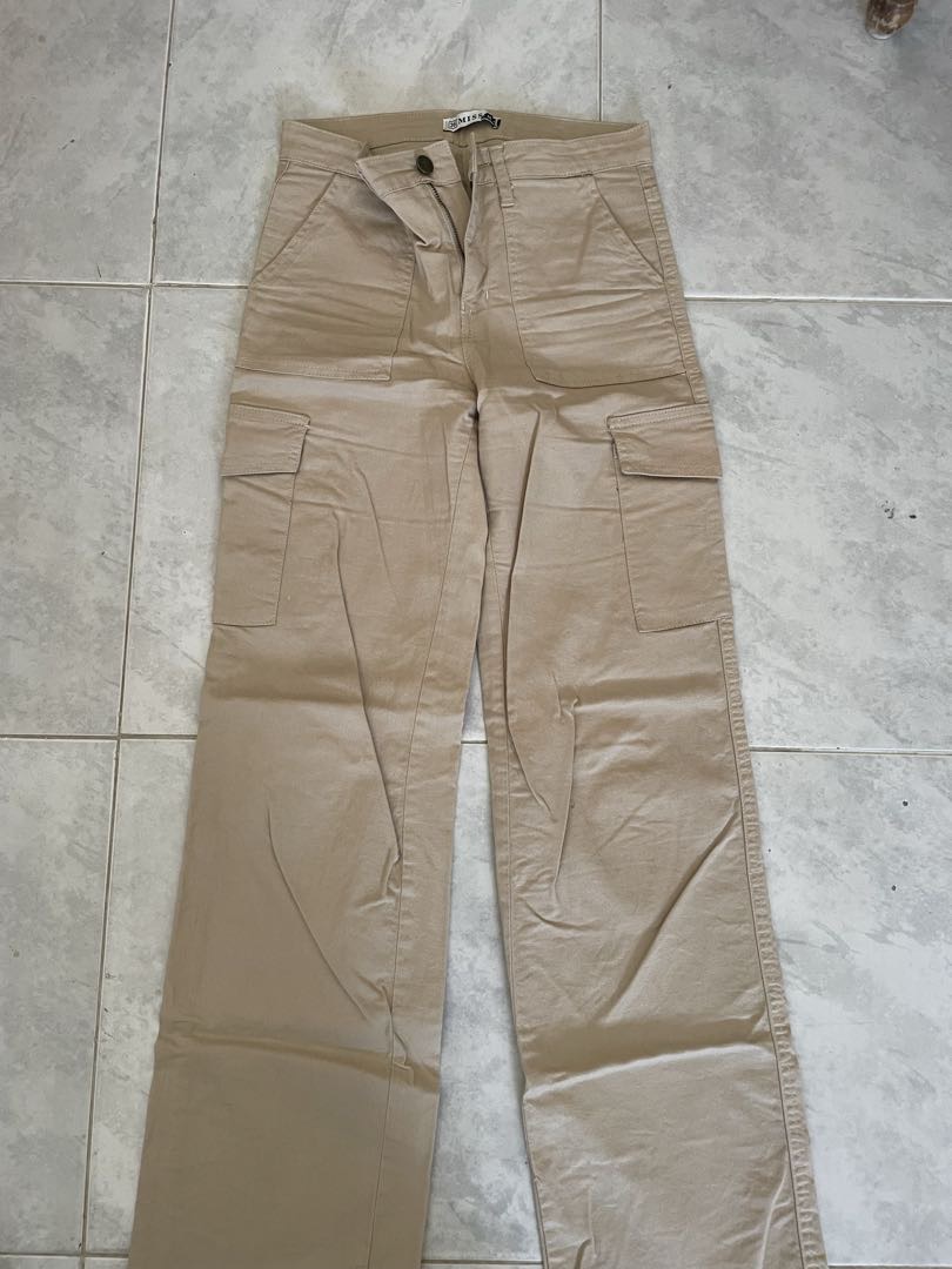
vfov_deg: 67.3
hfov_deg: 53.1
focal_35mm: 26
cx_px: 476
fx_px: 953
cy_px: 634
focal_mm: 4.2
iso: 125
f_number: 1.6
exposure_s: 1/69
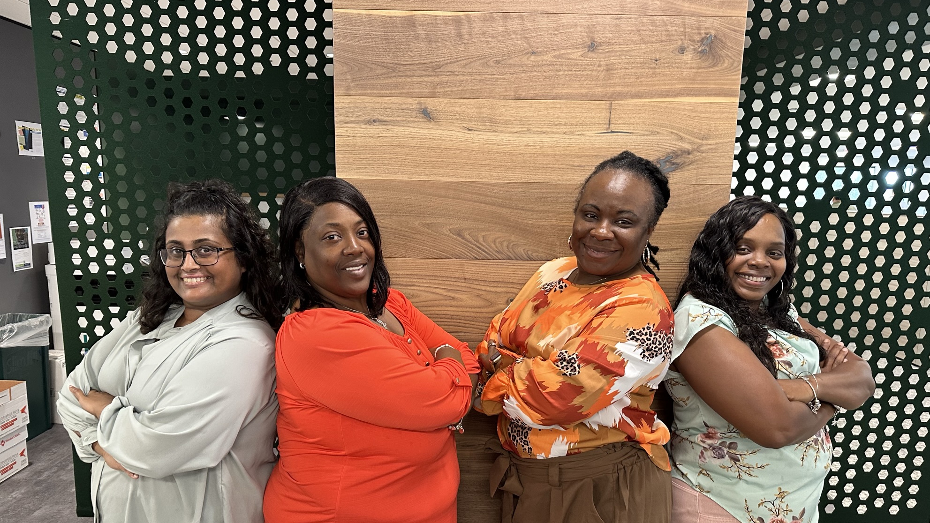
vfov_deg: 42.7
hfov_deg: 69.9
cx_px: 465
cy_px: 318
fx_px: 666
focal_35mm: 27
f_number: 1.78
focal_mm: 6.86
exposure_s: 1/60
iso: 320
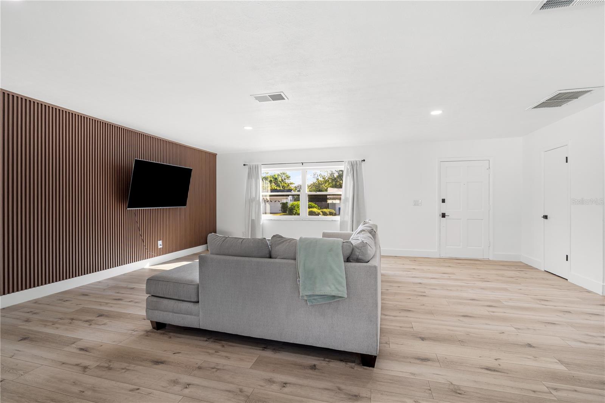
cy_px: 202
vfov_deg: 73.7
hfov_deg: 96.7
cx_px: 302
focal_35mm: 16
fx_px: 269
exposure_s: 1/5
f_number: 9
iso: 100
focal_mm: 16
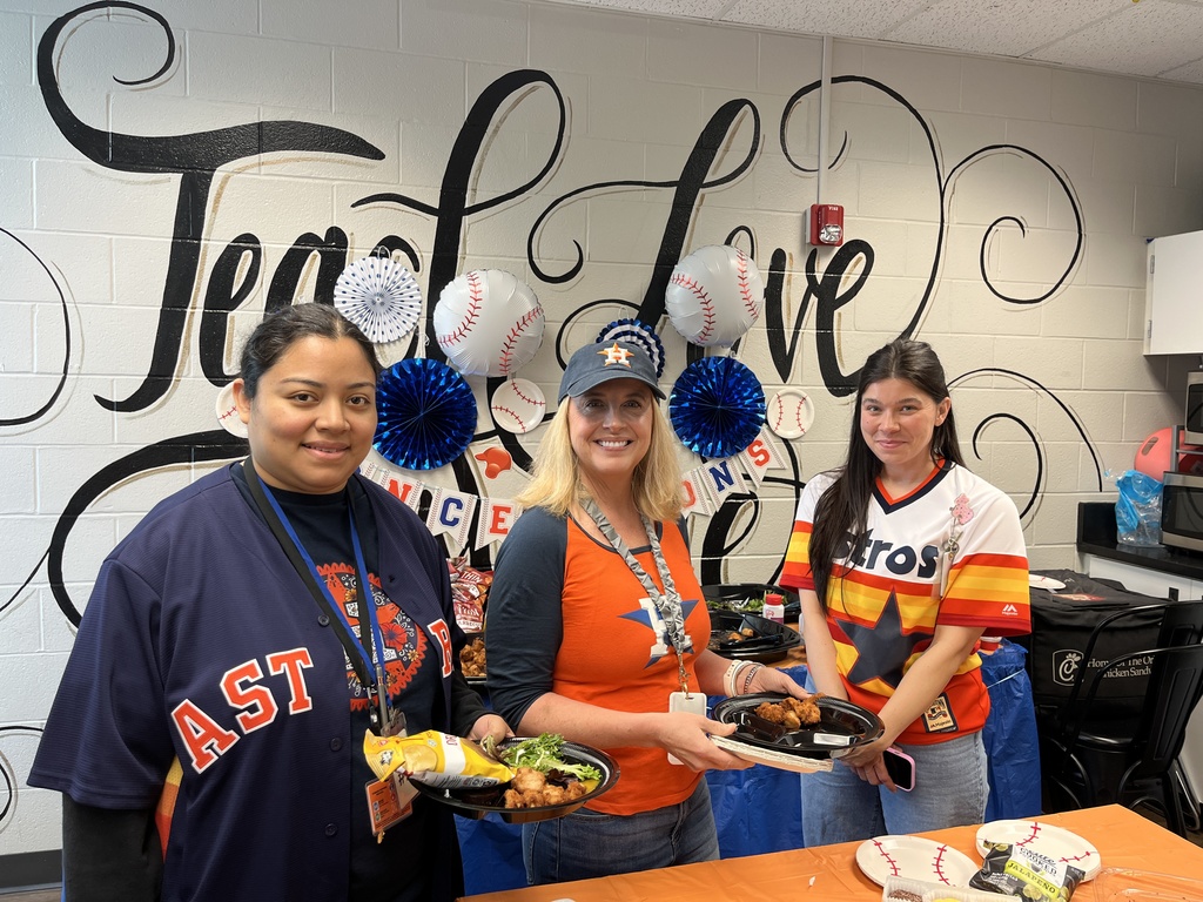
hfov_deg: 67.3
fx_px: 904
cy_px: 451
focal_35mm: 26
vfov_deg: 53.1
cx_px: 602
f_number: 1.6
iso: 64
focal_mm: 5.1
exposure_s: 1/60
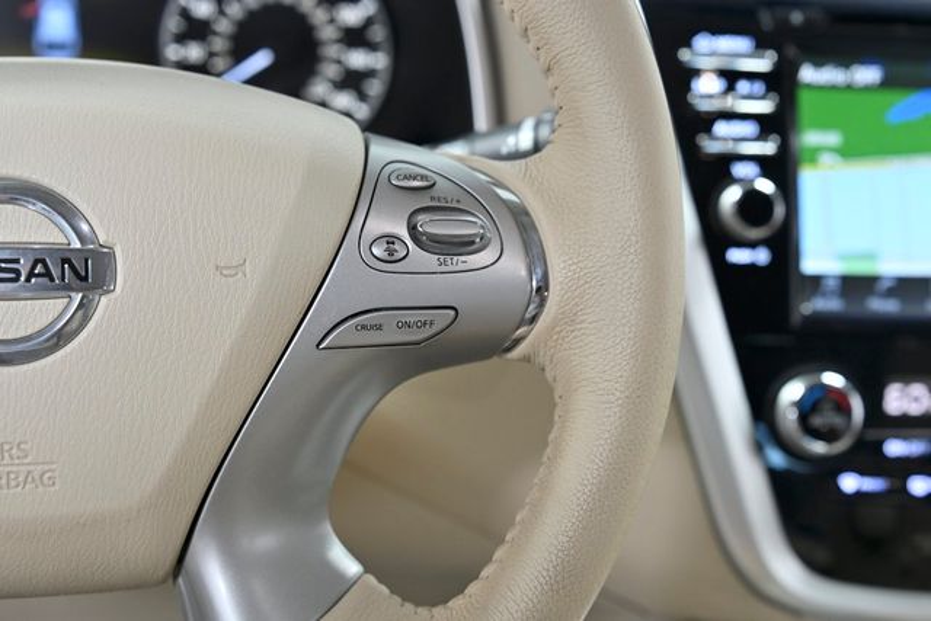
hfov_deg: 31.0
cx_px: 466
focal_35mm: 65
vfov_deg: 20.9
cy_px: 310
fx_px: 1681
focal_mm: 65
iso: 2000
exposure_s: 1/100
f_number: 5.6
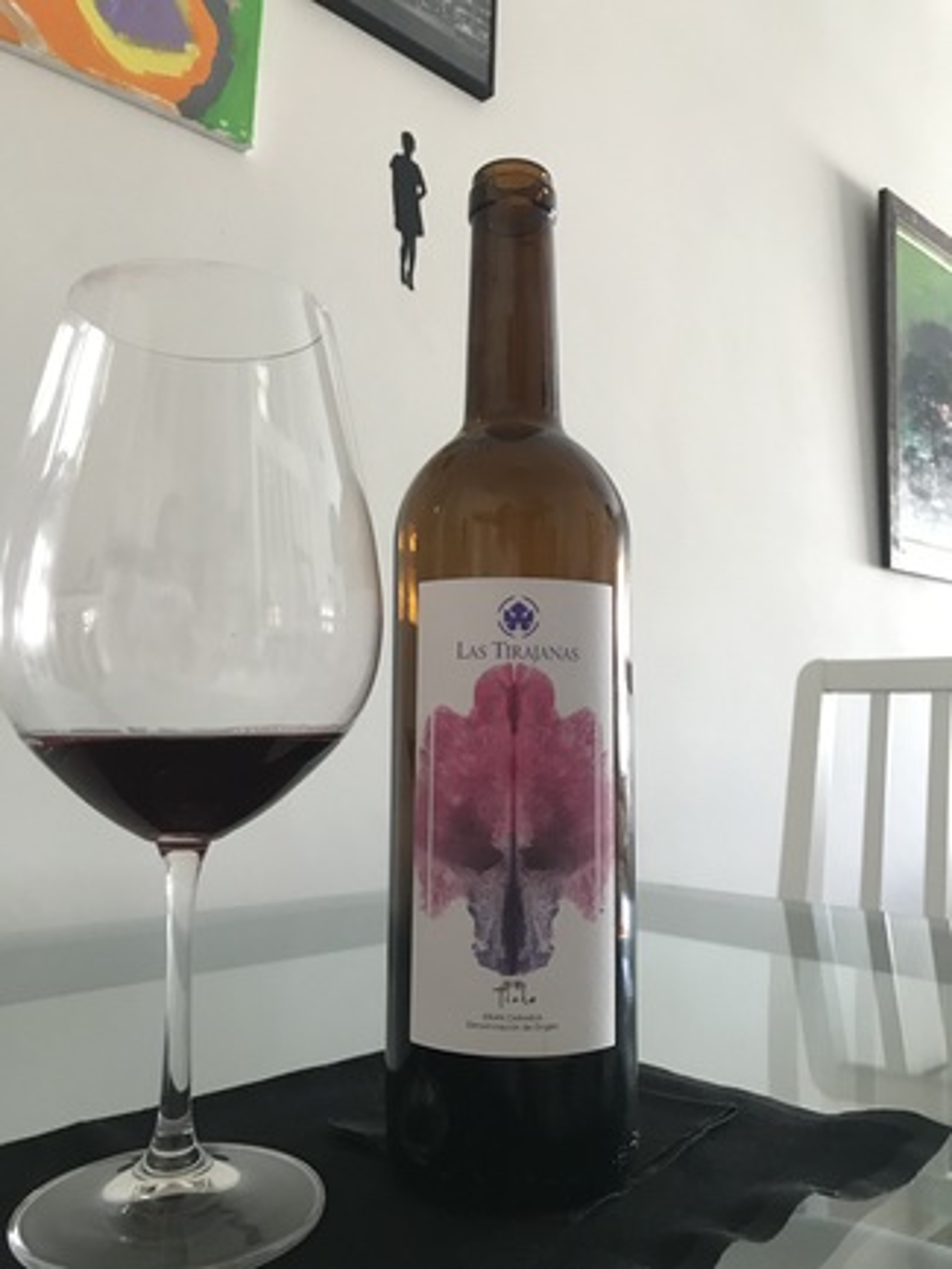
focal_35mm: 28
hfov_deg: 49.8
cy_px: 634
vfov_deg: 63.4
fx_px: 1026
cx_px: 476
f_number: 1.8
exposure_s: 1/17
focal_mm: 3.99
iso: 100
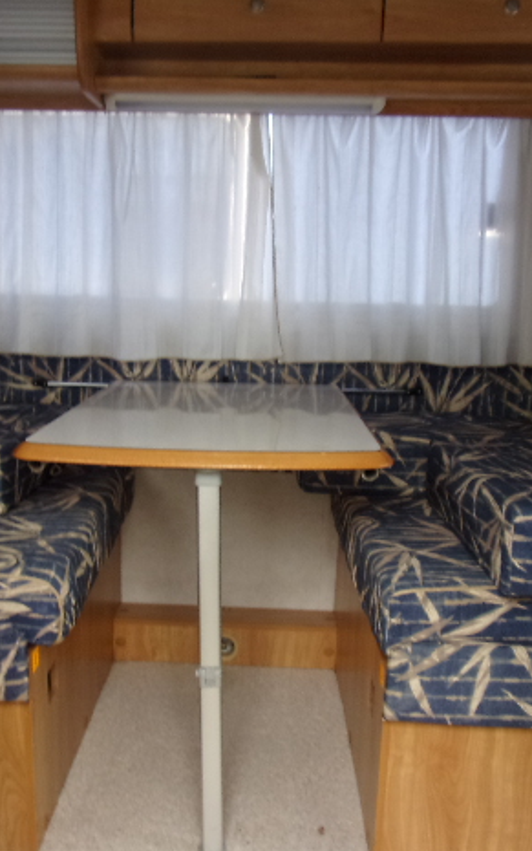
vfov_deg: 55.3
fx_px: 811
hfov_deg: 36.3
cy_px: 421
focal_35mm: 35
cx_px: 230
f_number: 3.3
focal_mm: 4.3
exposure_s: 1/34
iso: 135
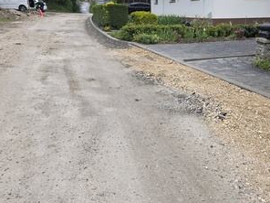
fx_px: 273
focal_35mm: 35
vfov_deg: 40.7
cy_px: 102
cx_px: 173
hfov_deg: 51.9
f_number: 1.7
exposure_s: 1/100
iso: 20
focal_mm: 6.3
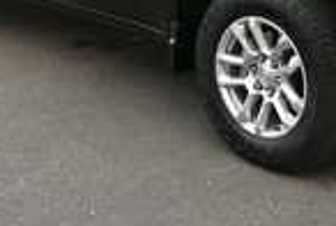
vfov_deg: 16.0
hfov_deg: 24.6
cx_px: 226
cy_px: -50
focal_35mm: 82
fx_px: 767
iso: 320
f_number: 5.6
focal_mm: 20
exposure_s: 1/250
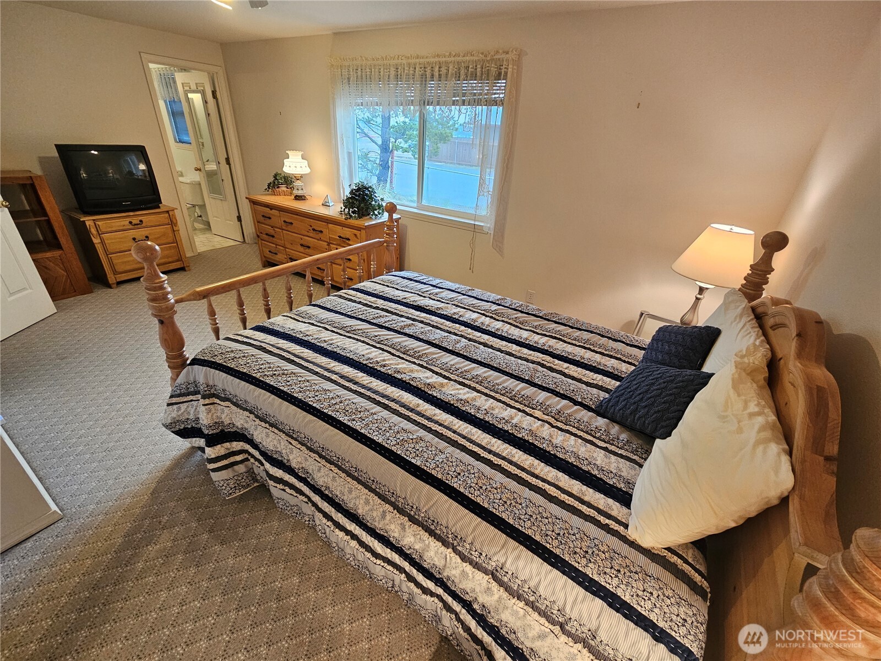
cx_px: 440
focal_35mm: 13
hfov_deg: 106.2
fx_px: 331
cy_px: 330
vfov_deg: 89.9
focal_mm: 2.2
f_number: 2.2
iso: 200
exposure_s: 1/60
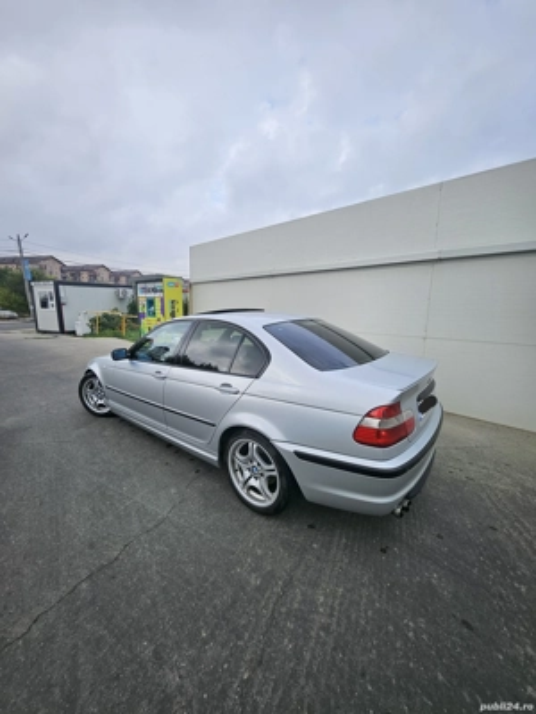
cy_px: 357
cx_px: 268
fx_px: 268
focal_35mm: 13
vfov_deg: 106.2
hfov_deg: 89.9
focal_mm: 1.74
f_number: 2.2
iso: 32
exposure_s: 1/1000
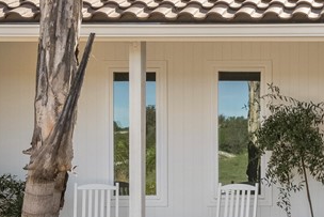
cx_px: 427
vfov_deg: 18.2
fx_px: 675
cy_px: 141
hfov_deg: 23.6
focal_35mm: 75
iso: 800
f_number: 11
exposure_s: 1/400
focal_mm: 21
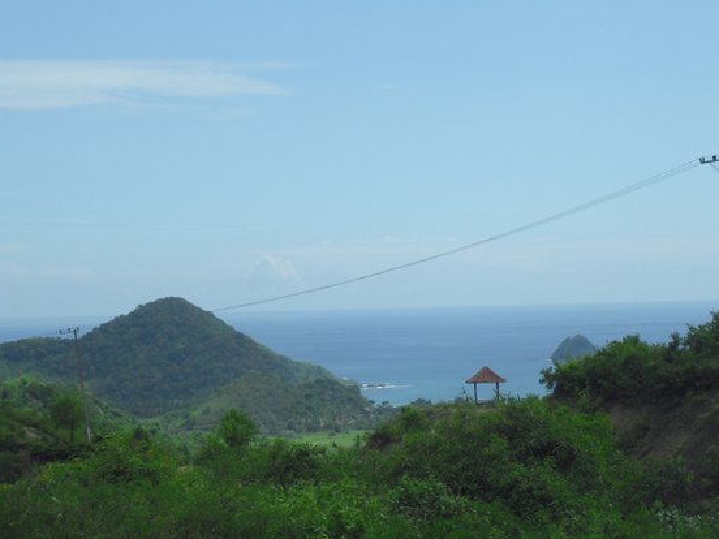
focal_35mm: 113
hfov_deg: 17.4
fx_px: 2347
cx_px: 409
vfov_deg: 13.1
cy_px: 258
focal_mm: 12.8
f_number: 12
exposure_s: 1/200
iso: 100
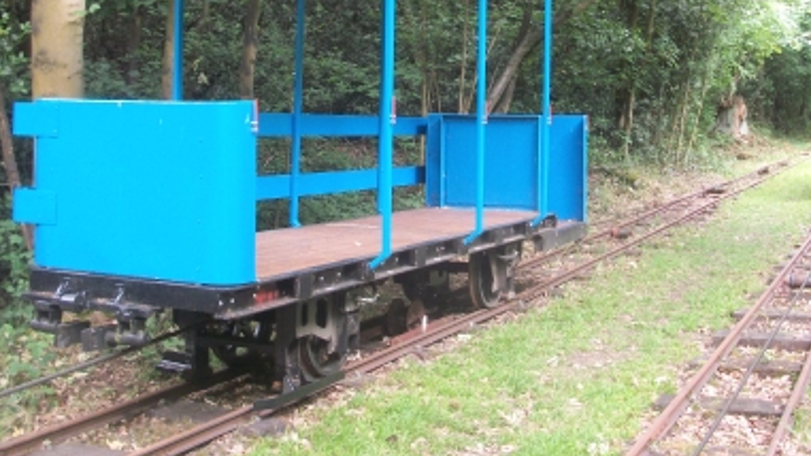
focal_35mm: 50
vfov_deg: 23.7
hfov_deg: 41.3
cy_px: 129
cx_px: 447
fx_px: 1075
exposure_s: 1/25
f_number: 3.1
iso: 160
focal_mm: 6.3
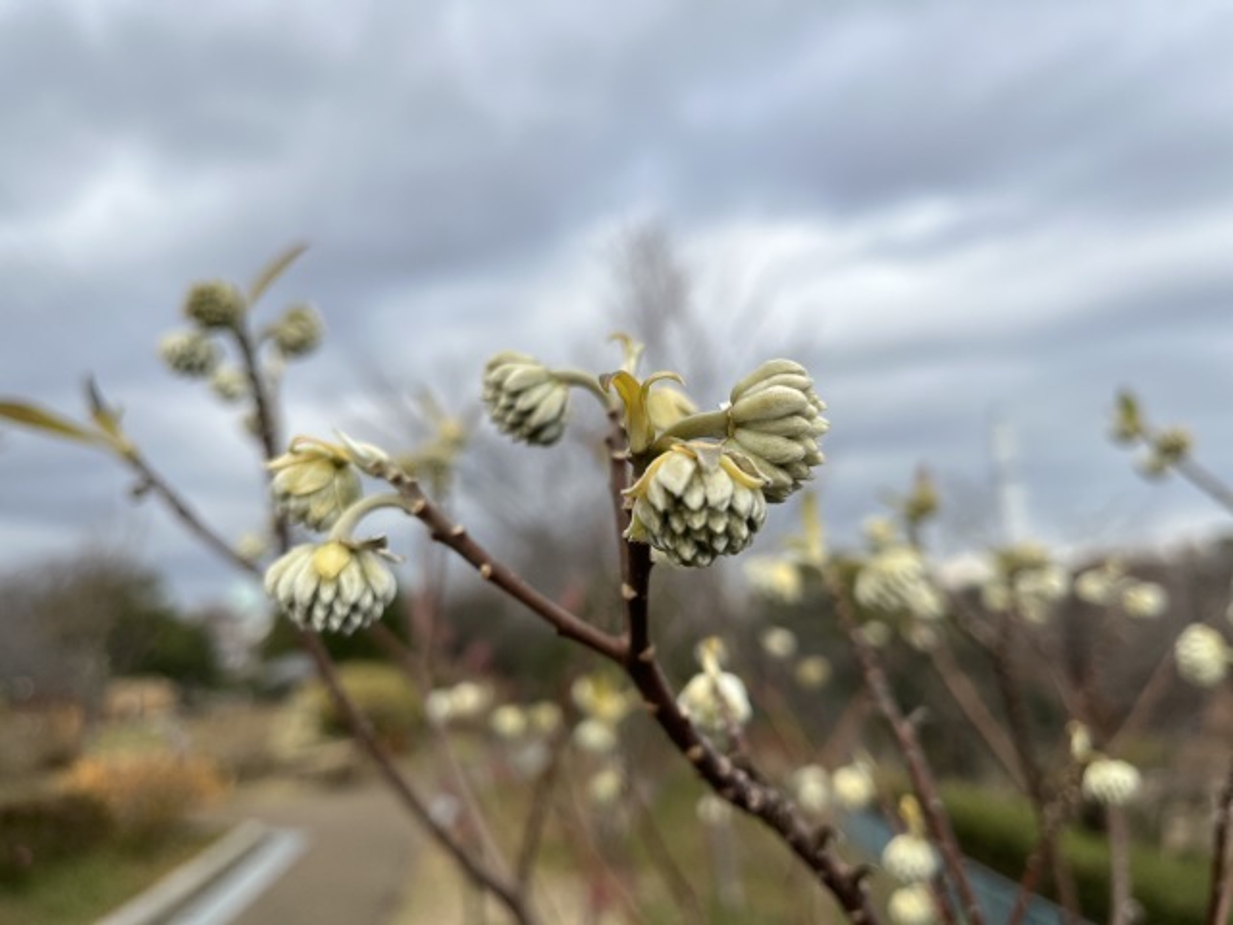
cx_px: 616
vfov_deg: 53.1
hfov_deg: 67.3
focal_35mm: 26
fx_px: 926
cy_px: 462
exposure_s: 1/1957
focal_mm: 5.1
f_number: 1.6
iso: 50
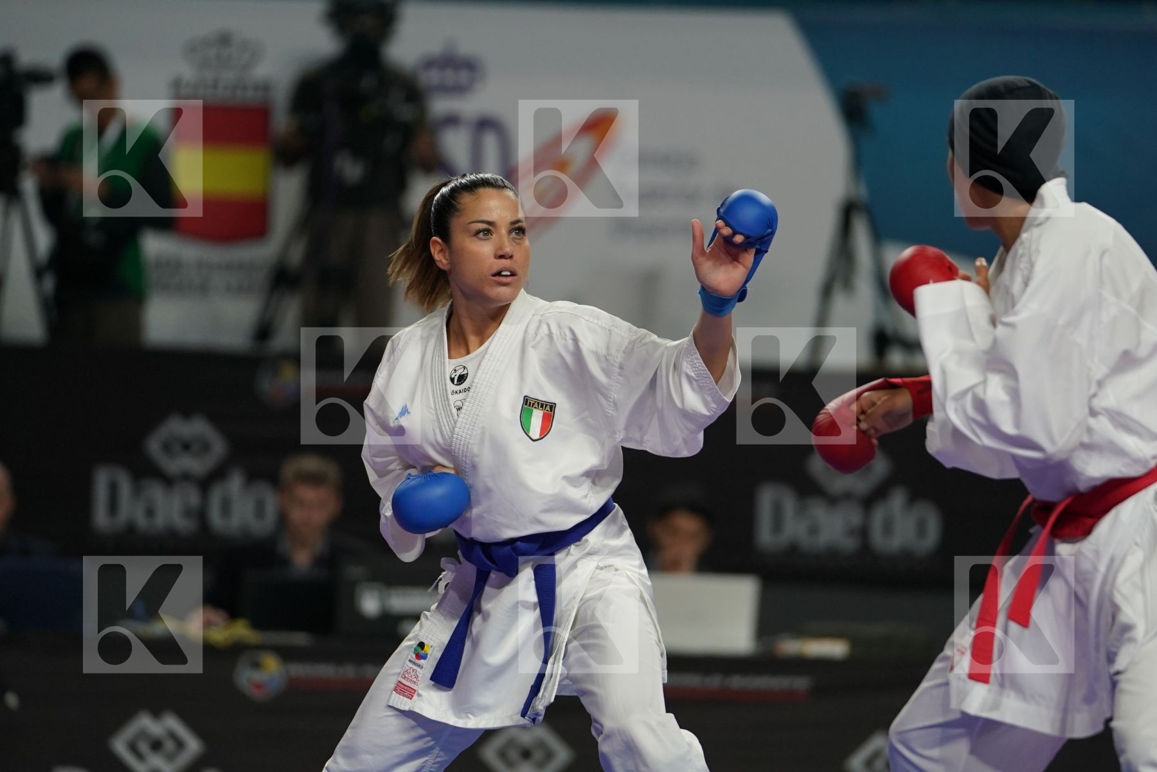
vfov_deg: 4.6
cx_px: 578
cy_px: 386
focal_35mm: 300
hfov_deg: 6.9
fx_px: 9641
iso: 1250
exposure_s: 1/1000
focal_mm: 200
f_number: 2.8
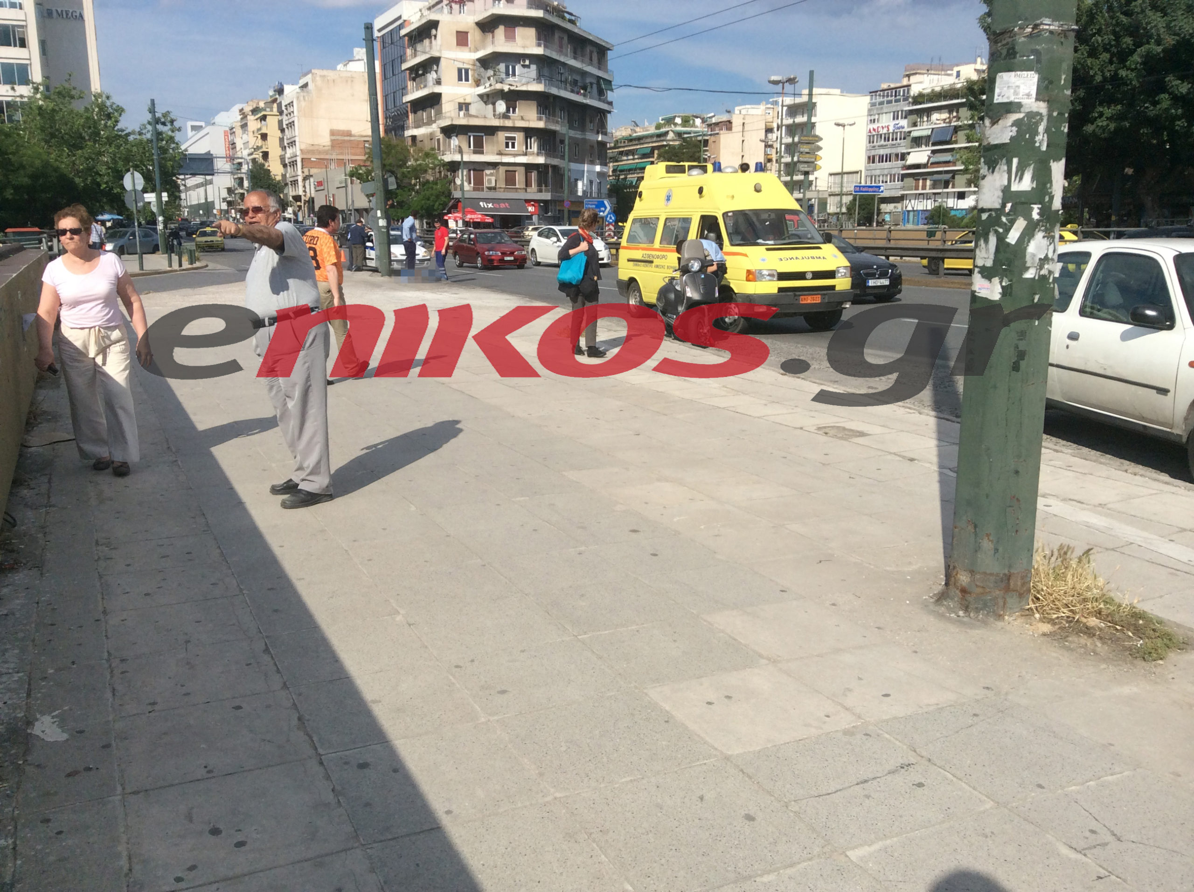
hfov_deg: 55.4
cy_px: 446
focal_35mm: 33
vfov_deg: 42.8
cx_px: 597
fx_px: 1137
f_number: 2.4
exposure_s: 1/2288
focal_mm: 3.3
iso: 32
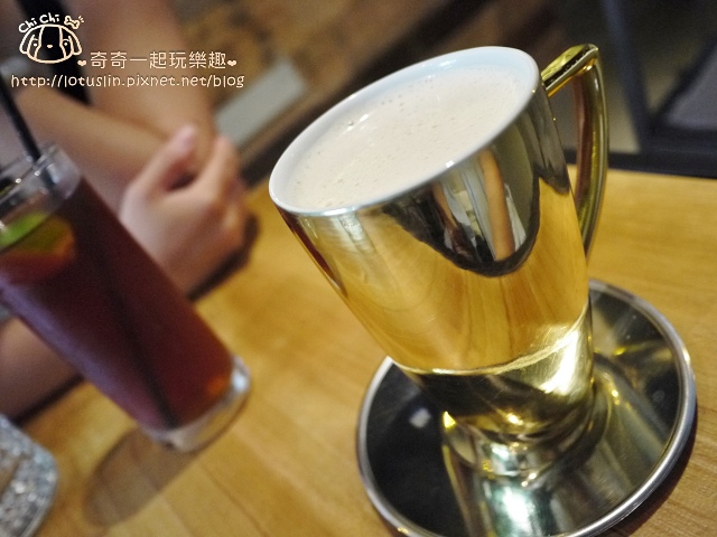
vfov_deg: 49.7
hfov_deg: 63.4
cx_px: 358
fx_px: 580
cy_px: 268
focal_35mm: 28
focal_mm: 14
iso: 800
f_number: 2.5
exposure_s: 1/20
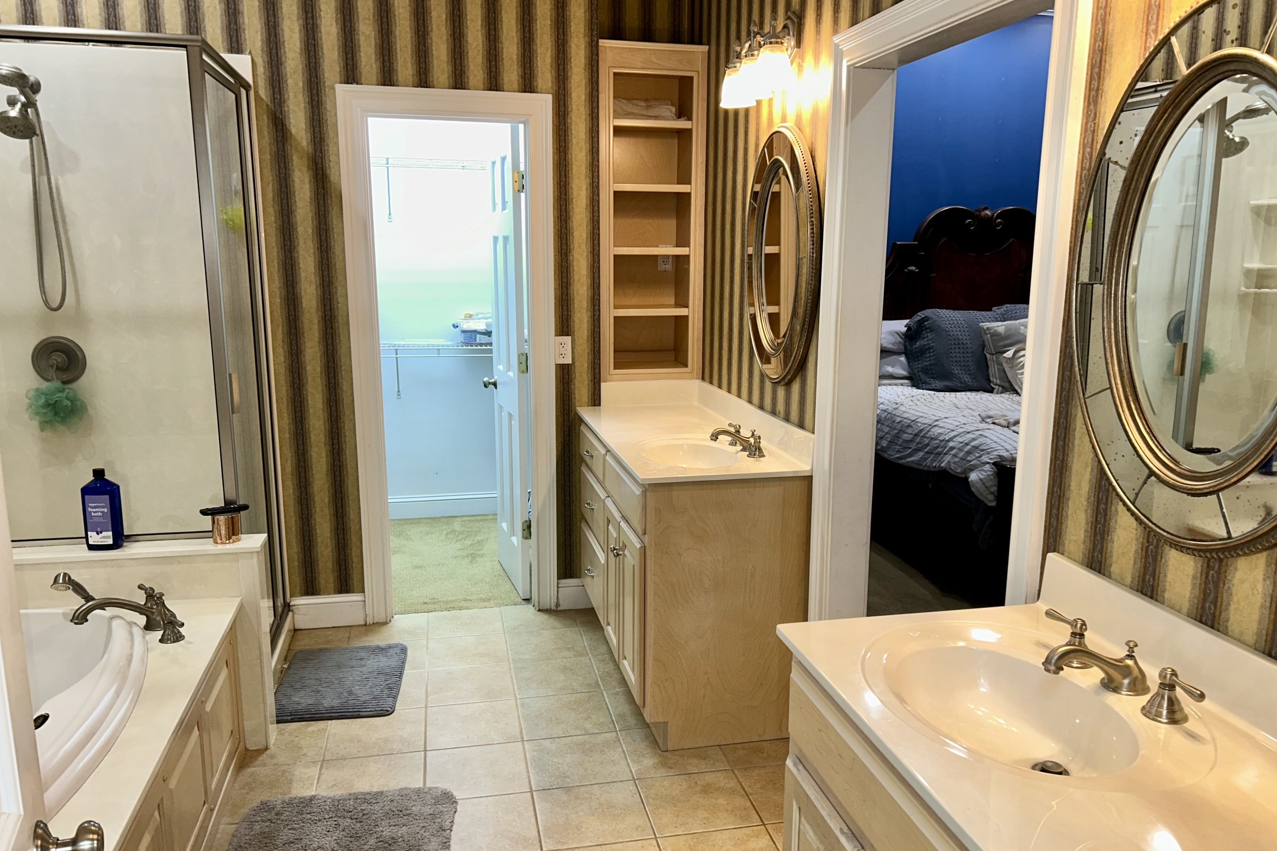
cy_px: 450
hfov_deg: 65.5
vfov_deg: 46.4
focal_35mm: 28
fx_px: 993
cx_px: 658
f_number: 1.5
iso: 32
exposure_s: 1/30
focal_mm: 5.7
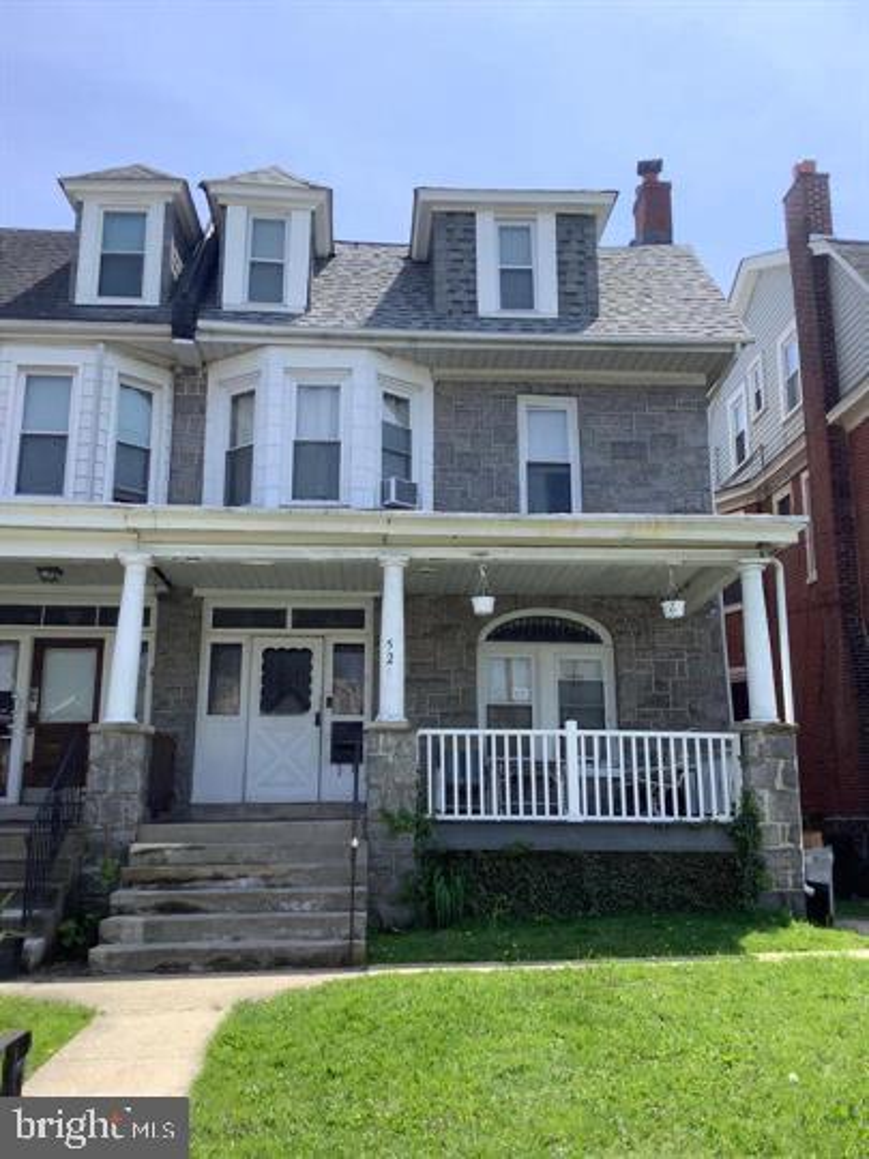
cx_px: 434
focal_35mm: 31
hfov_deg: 45.4
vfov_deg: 58.4
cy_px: 580
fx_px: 1038
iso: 25
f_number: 2.4
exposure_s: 1/485
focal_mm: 3.3
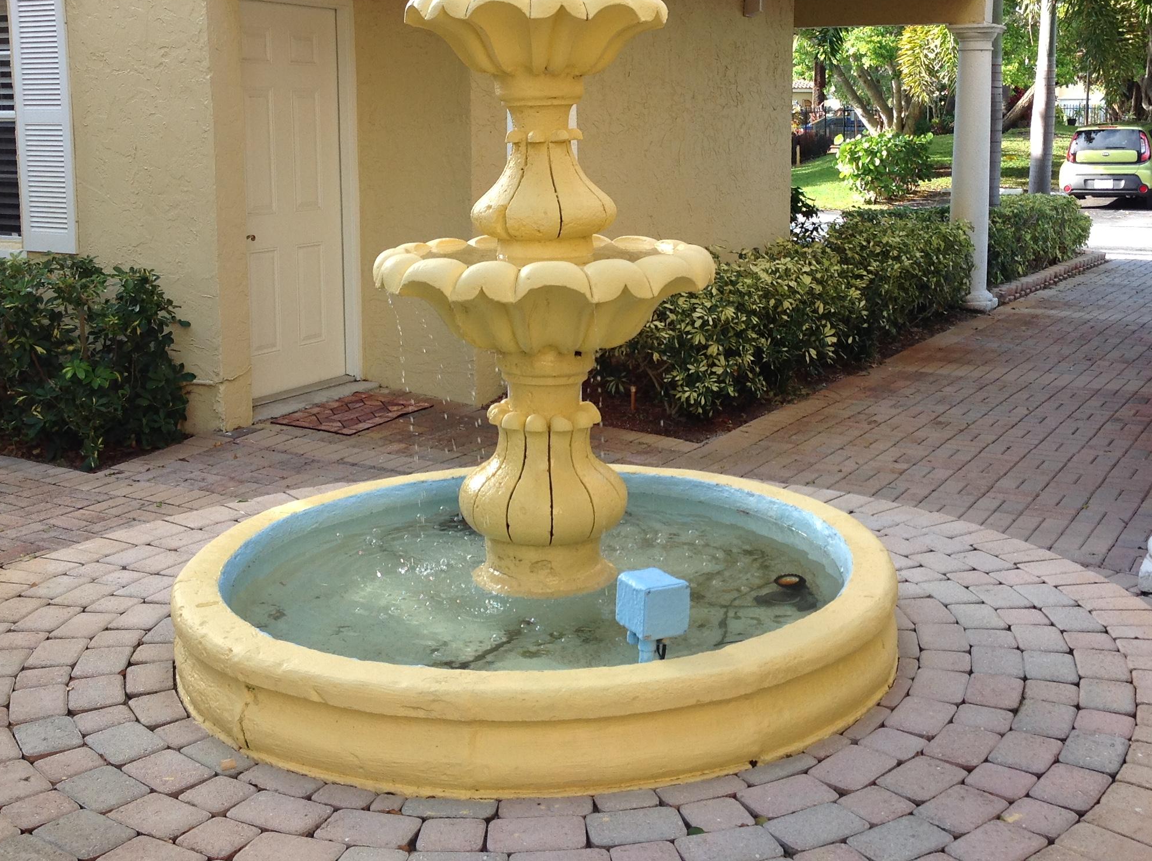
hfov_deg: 41.2
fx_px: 1529
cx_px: 639
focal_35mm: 46
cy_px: 296
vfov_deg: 31.2
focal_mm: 4.28
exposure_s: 1/232
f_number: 2.4
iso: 50
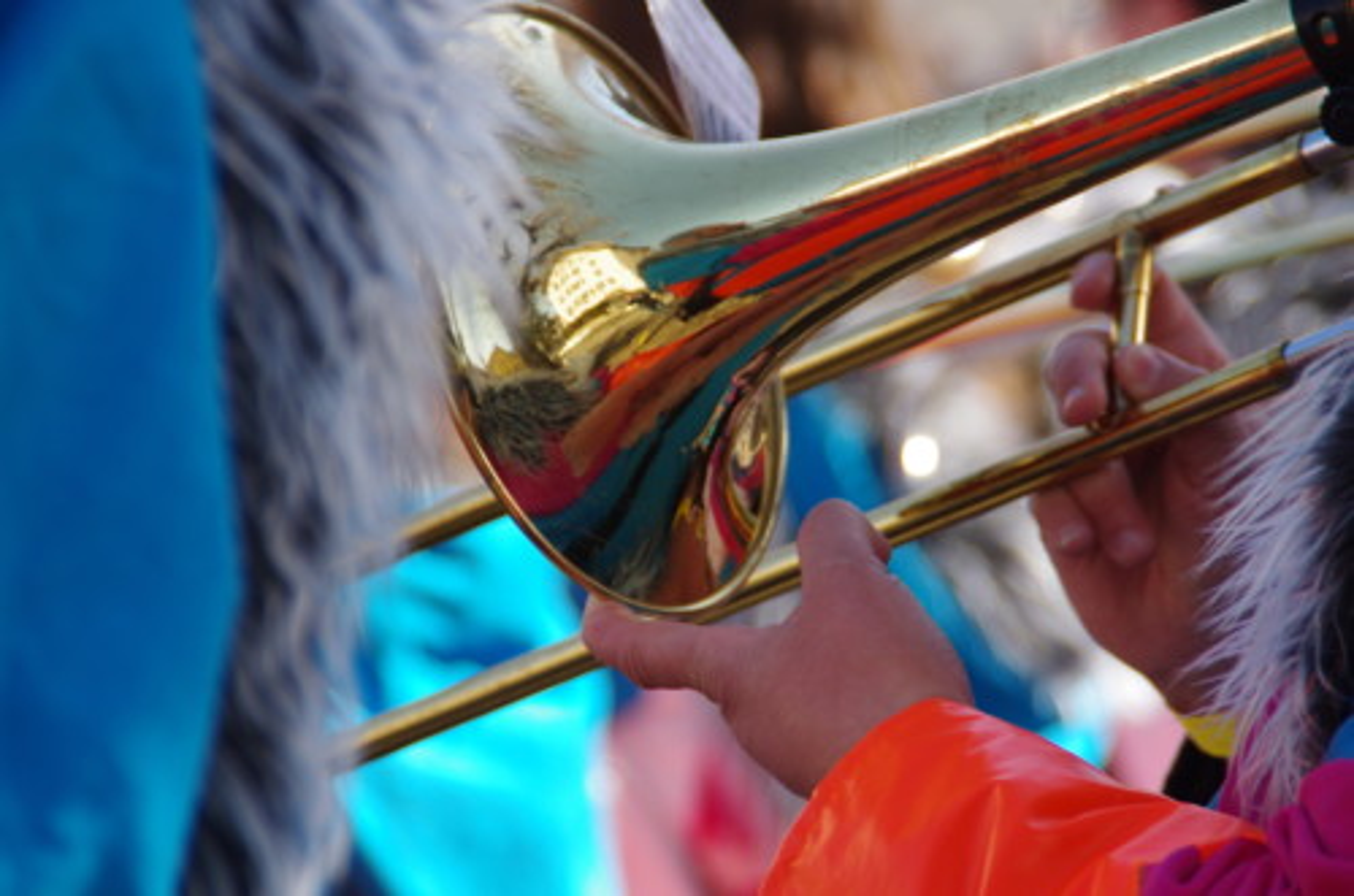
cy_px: 448
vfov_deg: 4.6
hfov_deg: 6.9
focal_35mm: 300
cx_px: 677
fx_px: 11258
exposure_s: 1/250
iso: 200
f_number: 6.3
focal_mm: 200
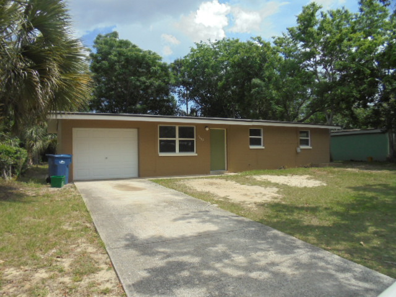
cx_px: 198
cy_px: 148
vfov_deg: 53.1
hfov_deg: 67.3
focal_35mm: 26
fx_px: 297
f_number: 3.5
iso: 100
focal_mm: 4.6
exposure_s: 1/800
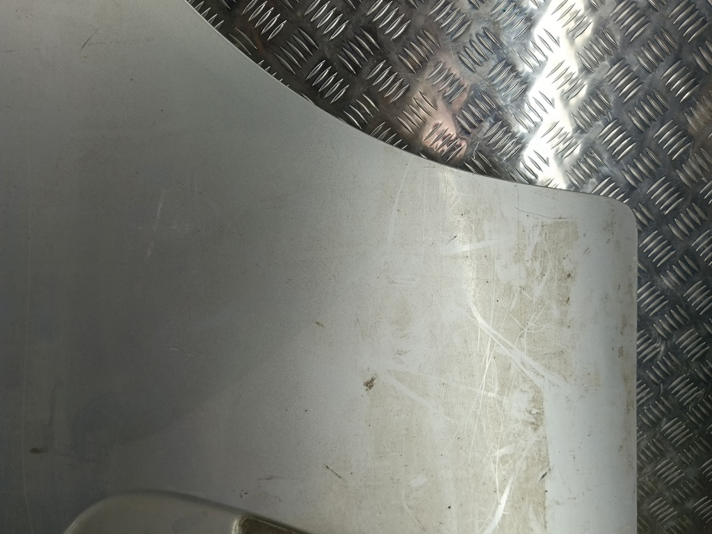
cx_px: 356
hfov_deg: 73.9
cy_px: 267
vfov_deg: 58.9
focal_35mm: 23
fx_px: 473
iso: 91
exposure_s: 1/100
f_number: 1.6
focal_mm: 4.11
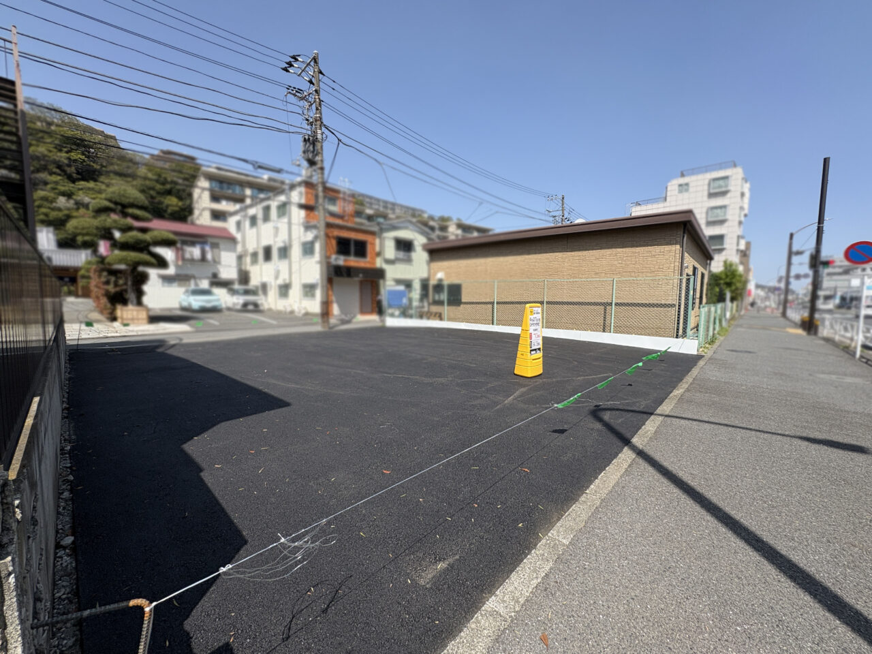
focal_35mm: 14
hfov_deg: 102.1
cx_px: 436
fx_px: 353
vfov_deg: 85.7
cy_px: 327
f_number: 2.2
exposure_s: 1/1789
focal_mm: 2.22
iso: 50
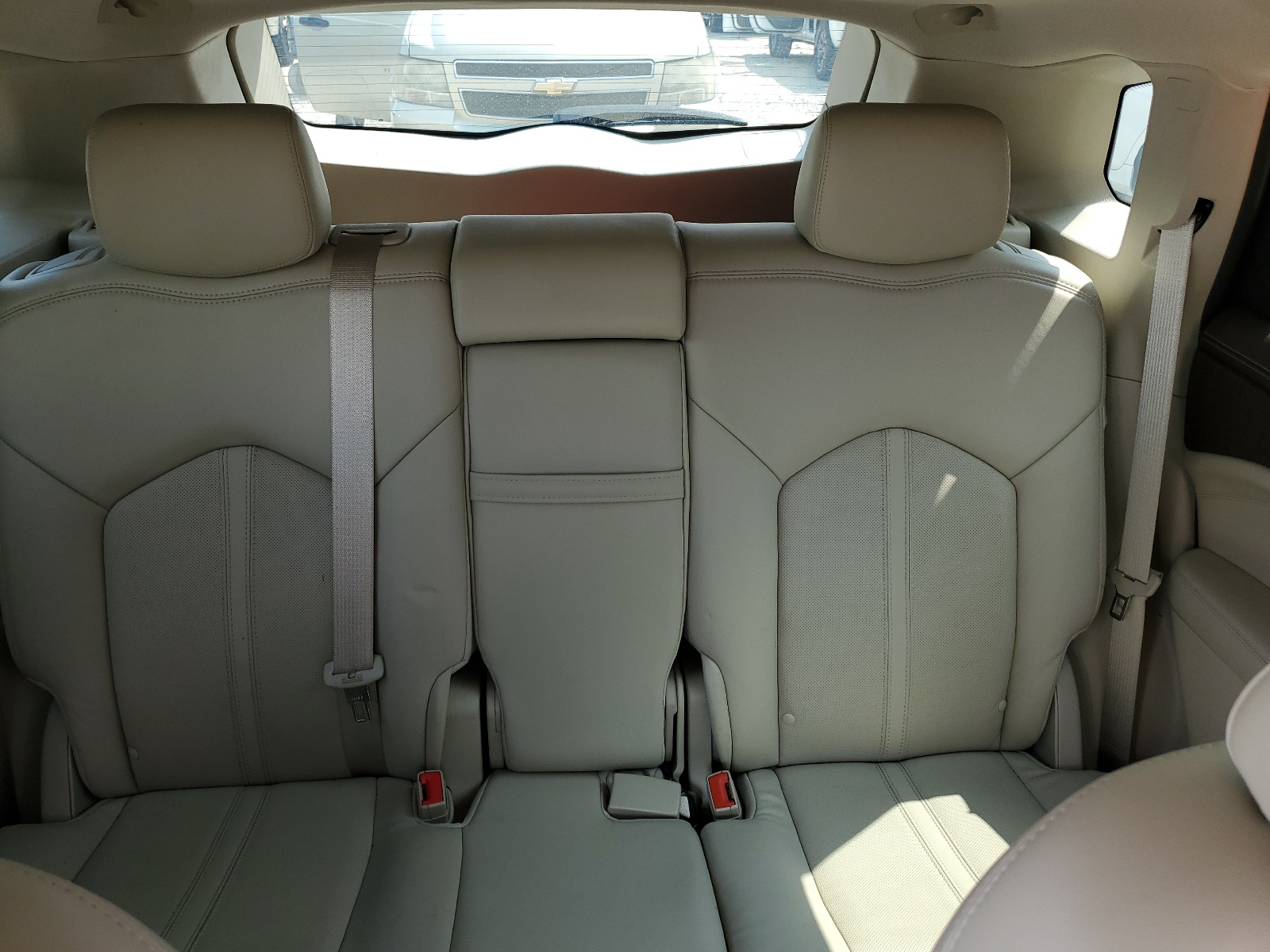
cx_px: 635
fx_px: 954
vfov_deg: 53.1
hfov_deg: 67.3
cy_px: 476
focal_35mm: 26
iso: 50
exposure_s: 1/137
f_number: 1.5
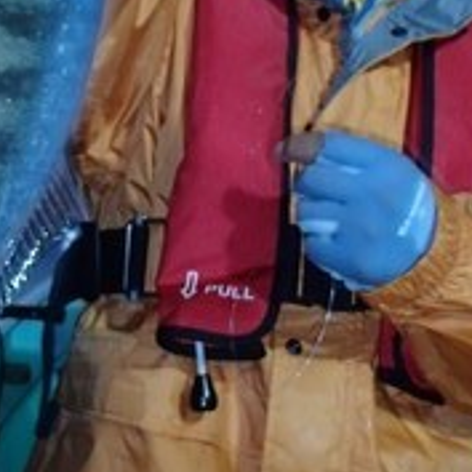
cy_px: 141
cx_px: 123
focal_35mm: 67
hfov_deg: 25.4
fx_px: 1034
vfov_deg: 25.5
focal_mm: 5
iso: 400
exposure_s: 1/30
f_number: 3.9
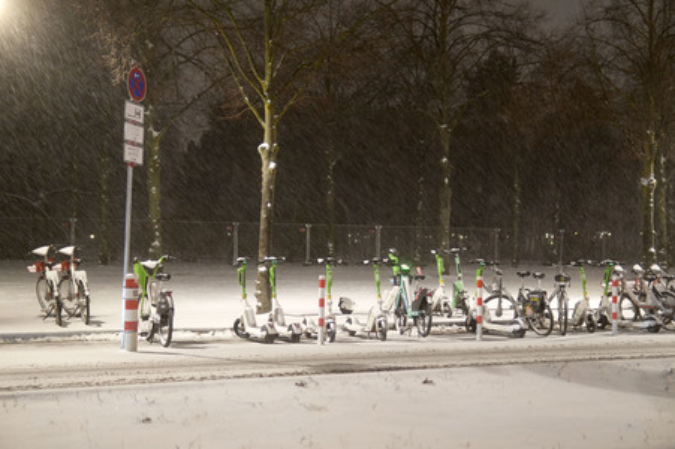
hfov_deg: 43.6
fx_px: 843
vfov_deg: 29.8
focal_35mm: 45
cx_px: 338
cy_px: 224
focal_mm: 30
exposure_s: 1/25
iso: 640
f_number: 1.4
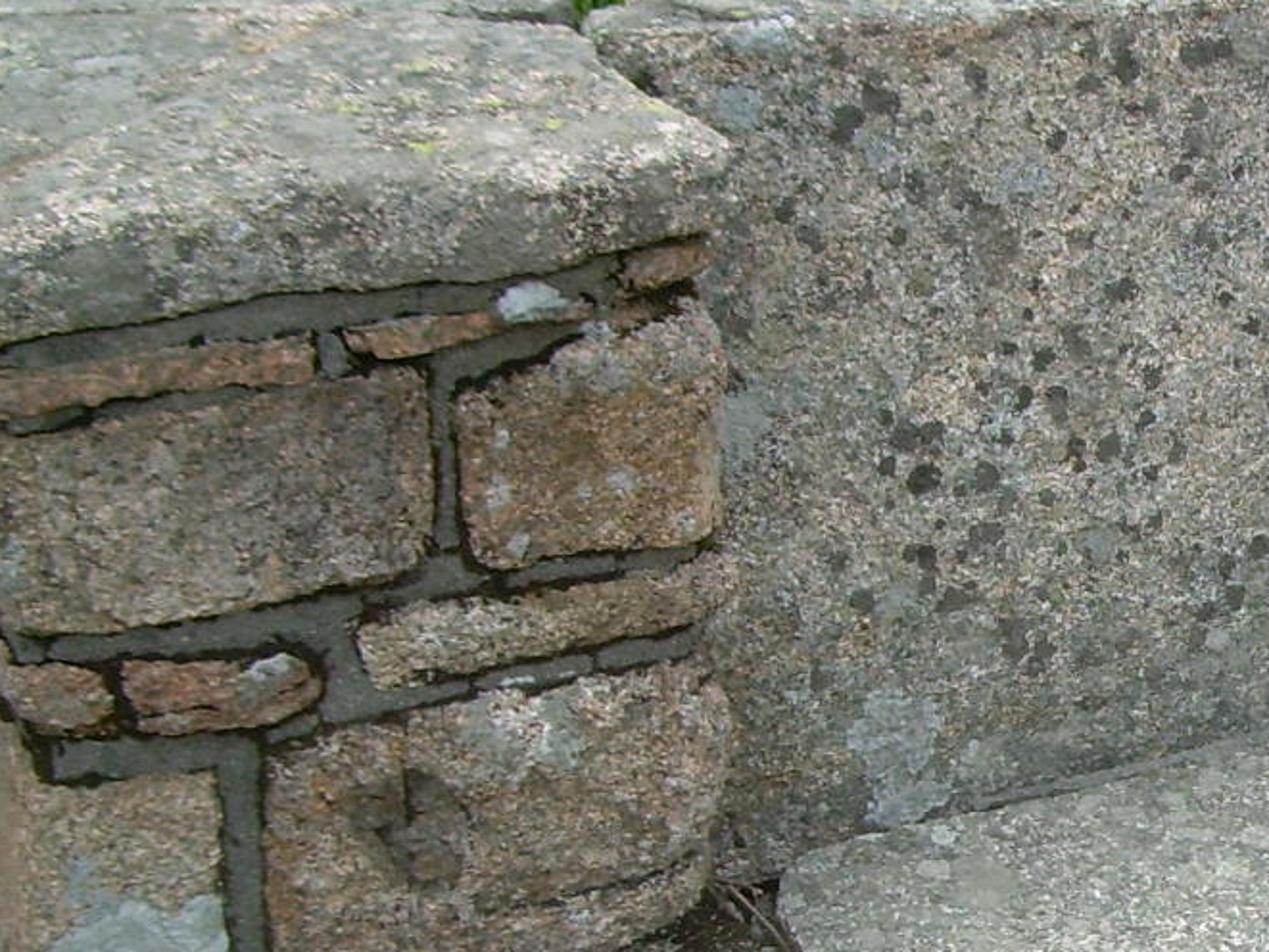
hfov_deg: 20.1
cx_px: 1499
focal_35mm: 92
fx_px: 3373
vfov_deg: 16.0
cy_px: 689
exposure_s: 1/229
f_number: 4.6
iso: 50
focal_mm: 6.3
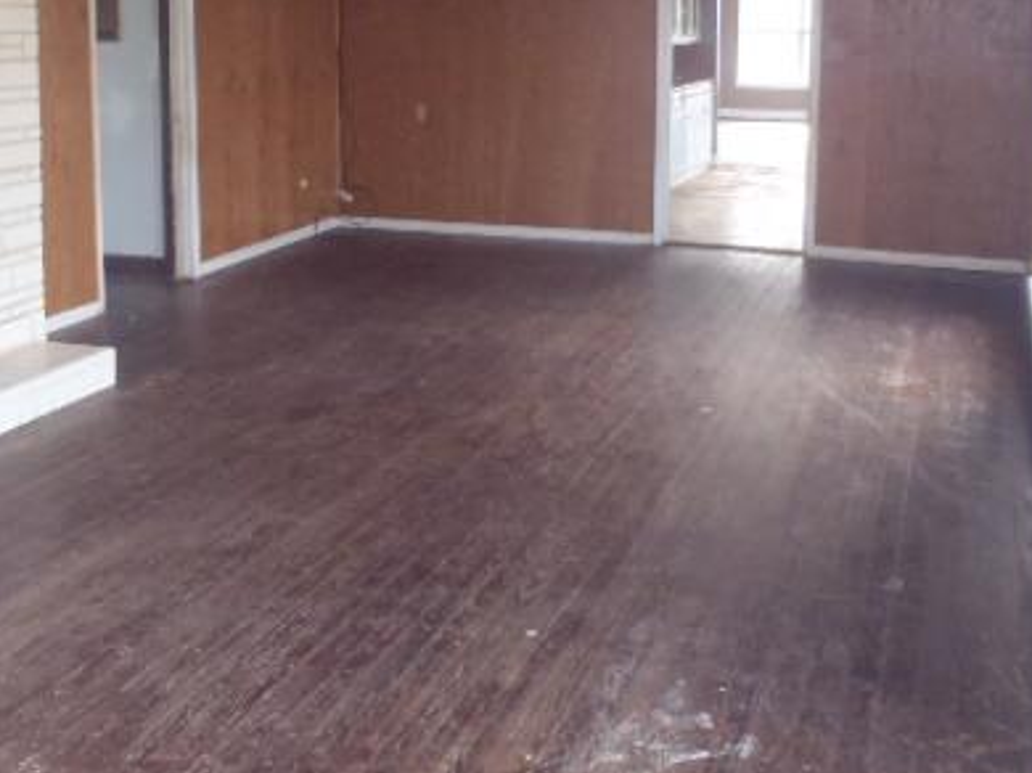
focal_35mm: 46
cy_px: 204
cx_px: 421
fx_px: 1371
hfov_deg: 41.1
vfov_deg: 31.0
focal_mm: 5
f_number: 3.9
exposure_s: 1/30
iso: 320
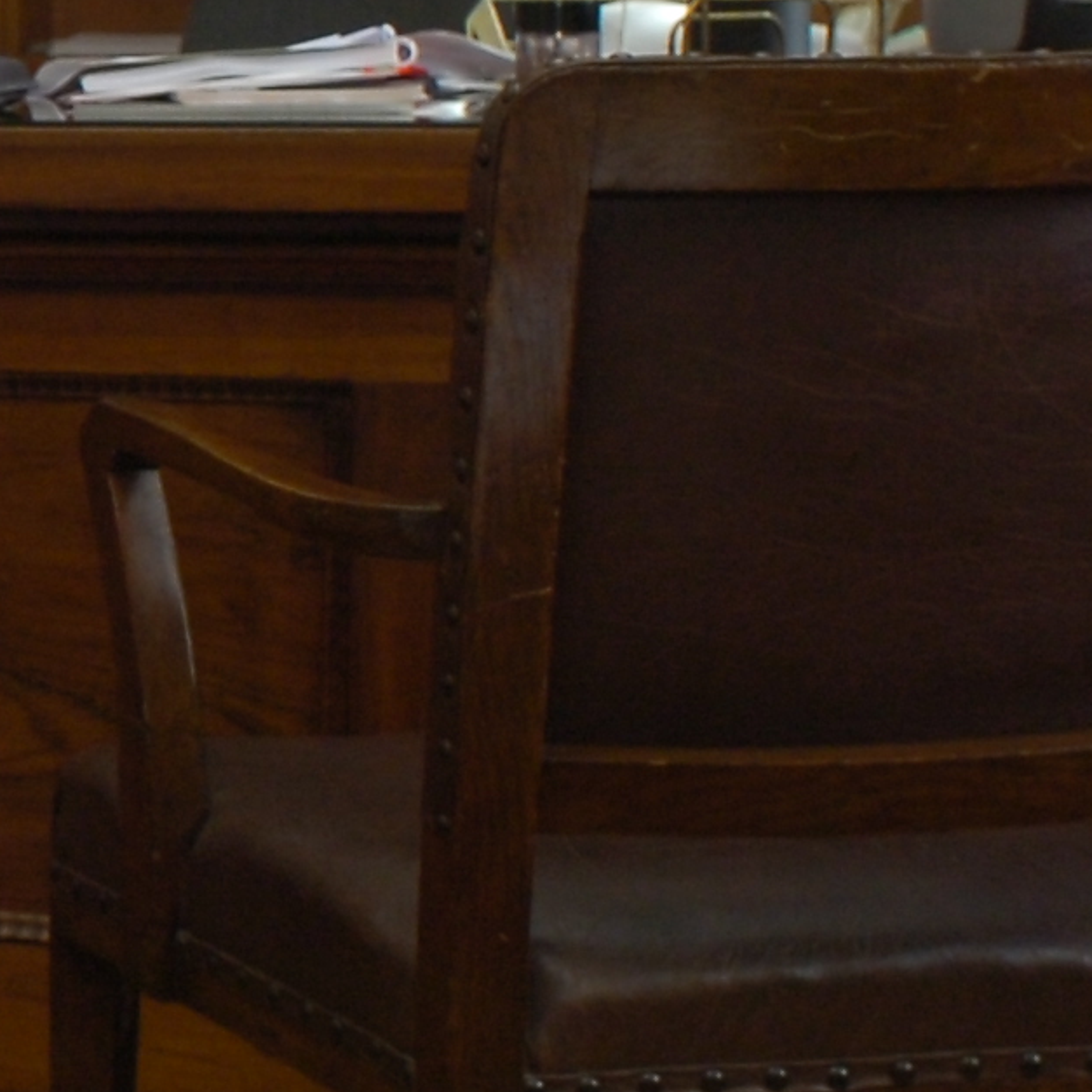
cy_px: 206
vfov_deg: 17.2
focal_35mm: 100
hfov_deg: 15.0
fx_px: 3569
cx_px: -918
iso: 500
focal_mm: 20
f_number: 6.3
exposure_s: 1/250
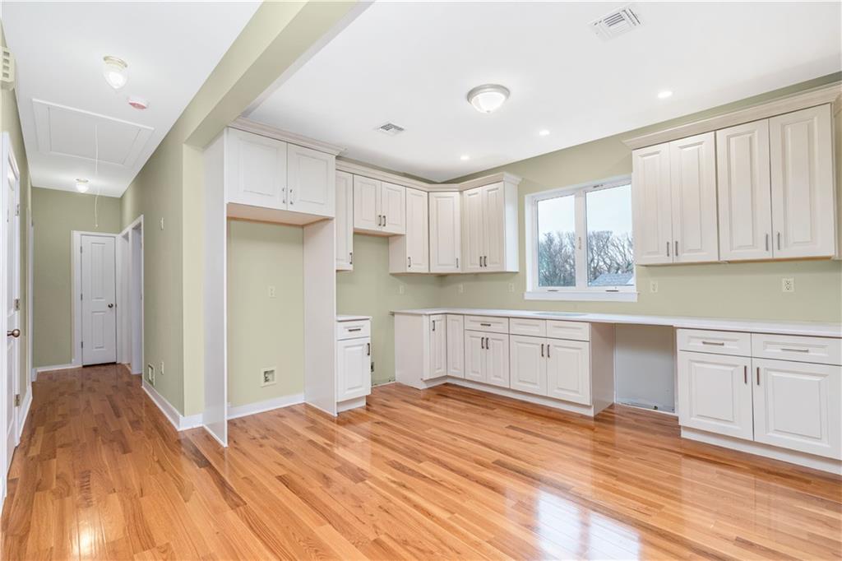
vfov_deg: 72.0
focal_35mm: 16
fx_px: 386
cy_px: 280
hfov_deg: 95.0
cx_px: 421
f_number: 4.5
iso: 50
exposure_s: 1/40
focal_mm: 16.5
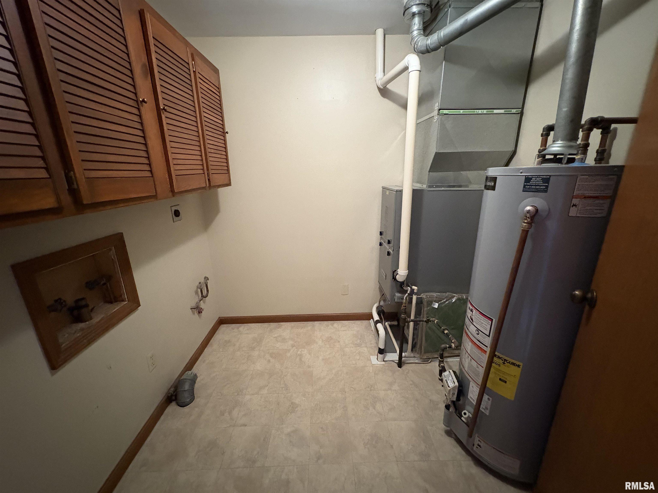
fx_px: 266
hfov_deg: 102.1
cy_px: 246
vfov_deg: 85.7
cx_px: 329
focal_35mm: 14
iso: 1000
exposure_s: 1/40
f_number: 2.2
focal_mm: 2.22
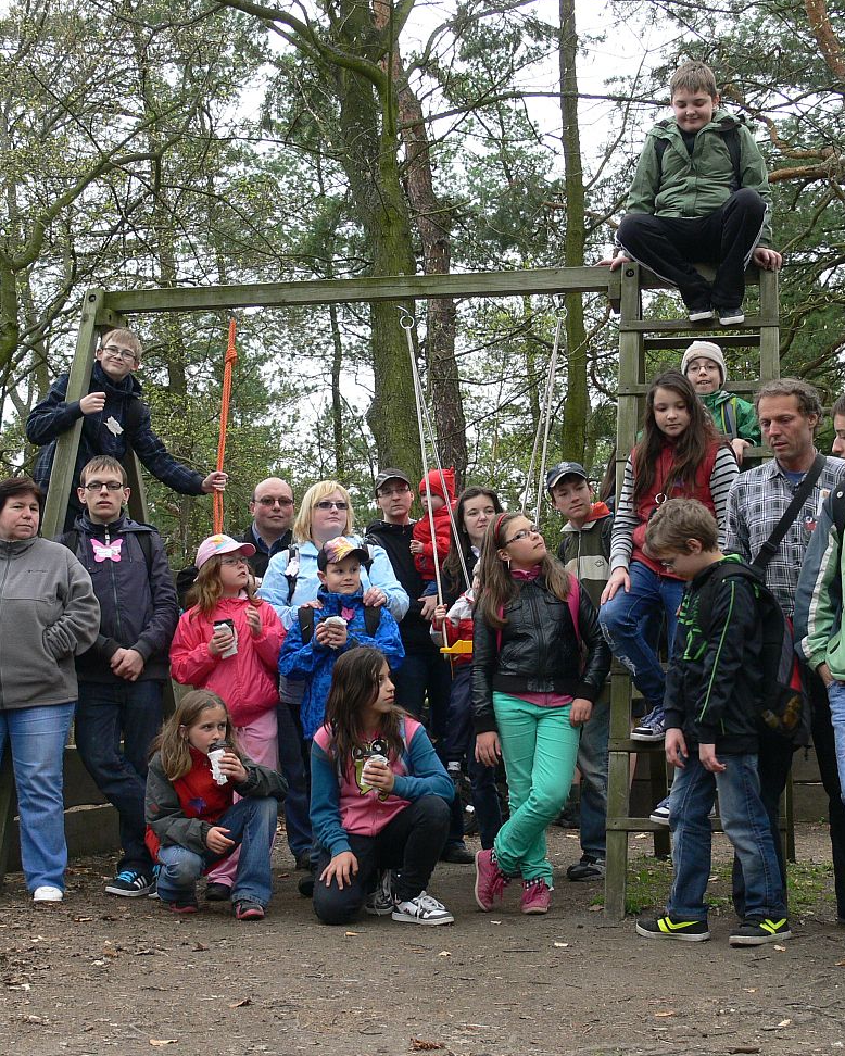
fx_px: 1844
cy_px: 529
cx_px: 413
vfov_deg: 32.0
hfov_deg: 25.8
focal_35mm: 59
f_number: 4
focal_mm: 9.6
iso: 100
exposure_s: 1/125
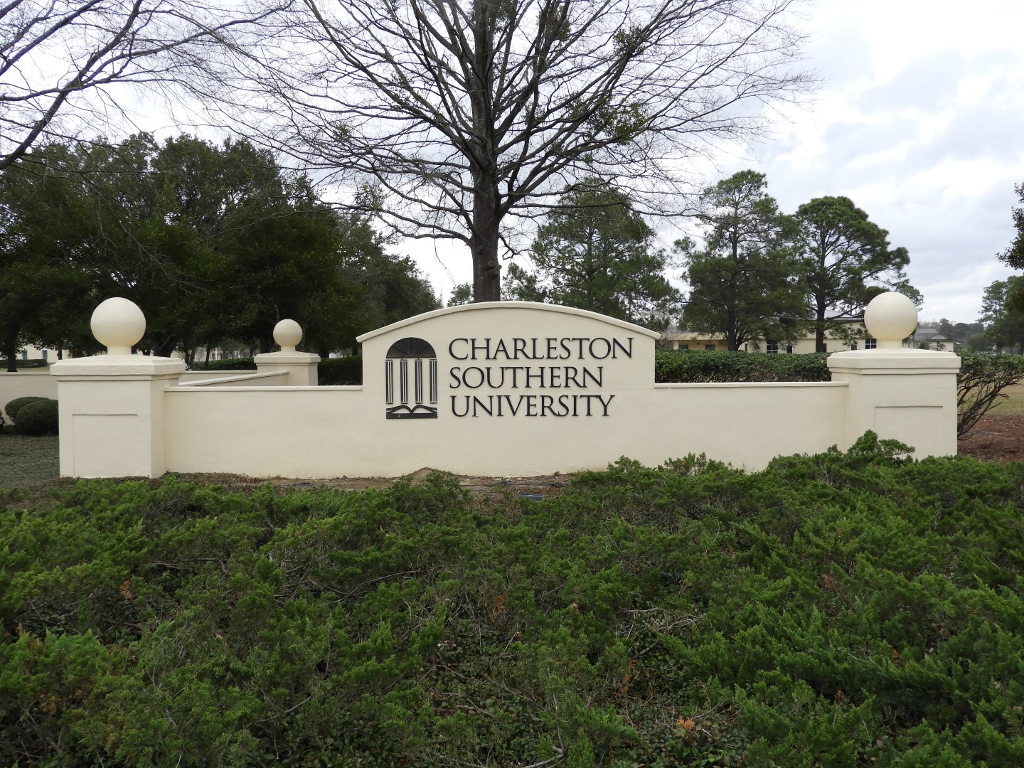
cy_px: 384
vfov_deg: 42.9
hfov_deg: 55.4
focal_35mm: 33
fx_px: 976
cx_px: 512
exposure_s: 1/100
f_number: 3.6
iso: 100
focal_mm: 5.9
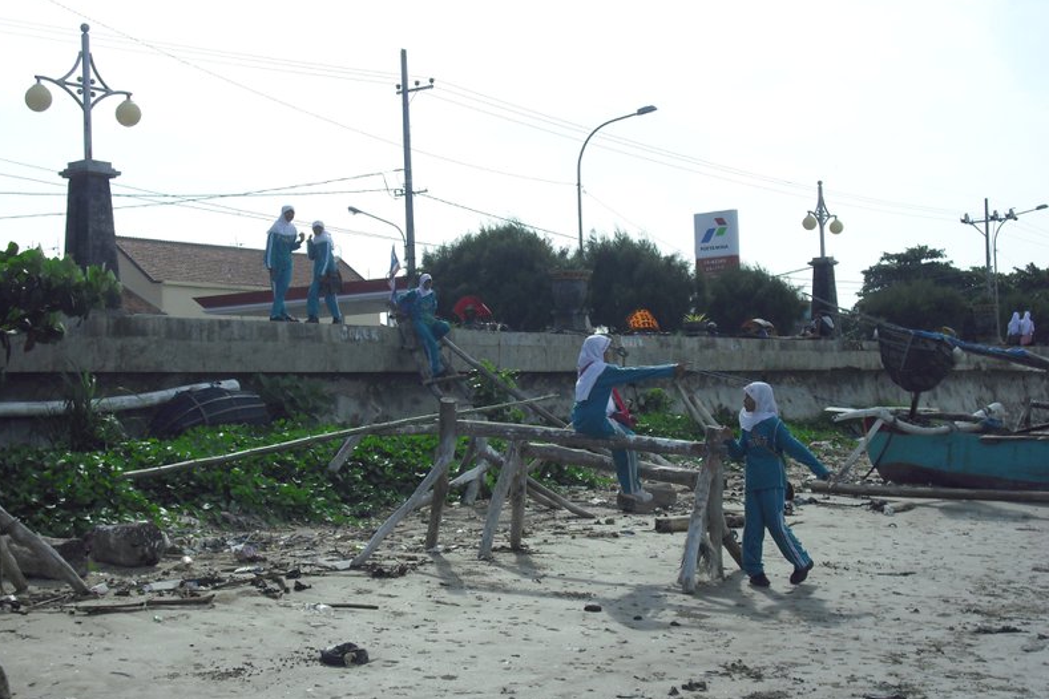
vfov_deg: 23.4
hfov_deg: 34.5
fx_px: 1690
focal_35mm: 58
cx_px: 519
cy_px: 361
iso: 100
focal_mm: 9
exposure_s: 1/250
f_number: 9.7
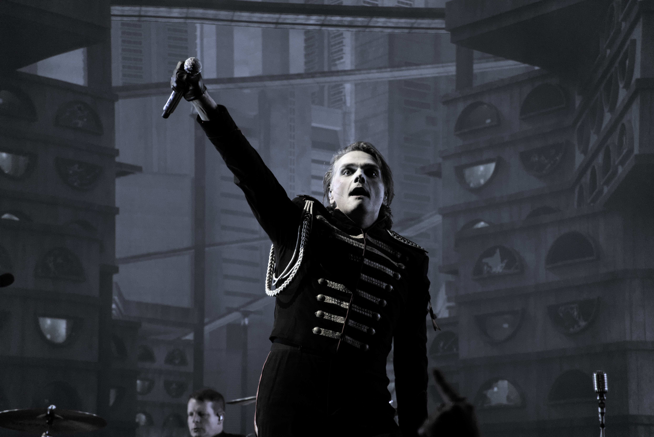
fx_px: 3636
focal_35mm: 200
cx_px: 327
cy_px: 218
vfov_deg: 6.9
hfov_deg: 10.3
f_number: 4.5
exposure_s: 1/320
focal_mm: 72
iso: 1600
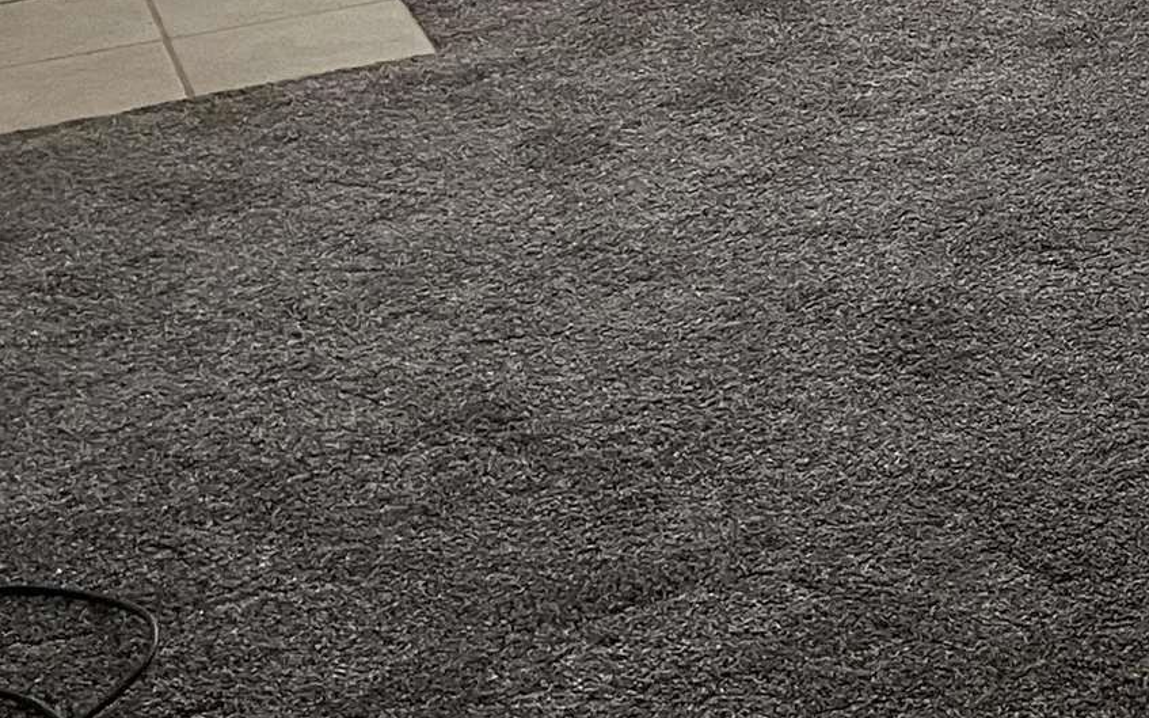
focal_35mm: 100
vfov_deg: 11.9
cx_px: 1802
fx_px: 3131
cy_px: -658
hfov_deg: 18.1
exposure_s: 1/87
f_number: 1.6
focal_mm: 5.1
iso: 125
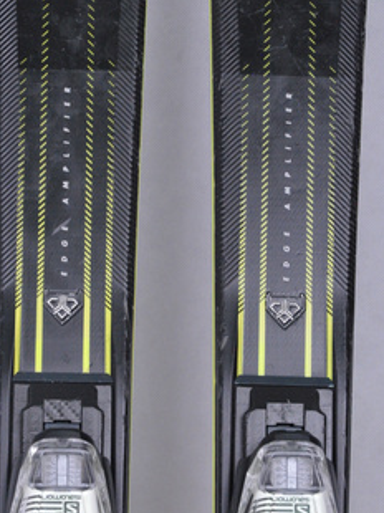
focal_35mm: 220
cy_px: 260
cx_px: 173
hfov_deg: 6.8
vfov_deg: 9.0
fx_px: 3254
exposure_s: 1/125
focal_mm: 105
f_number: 8
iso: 3200
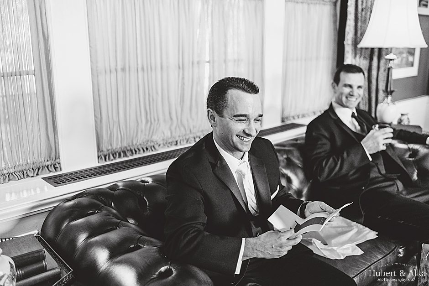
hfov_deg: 54.4
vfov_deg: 37.9
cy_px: 143
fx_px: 417
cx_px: 214
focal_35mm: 35
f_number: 1.8
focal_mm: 35
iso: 800
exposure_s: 1/400
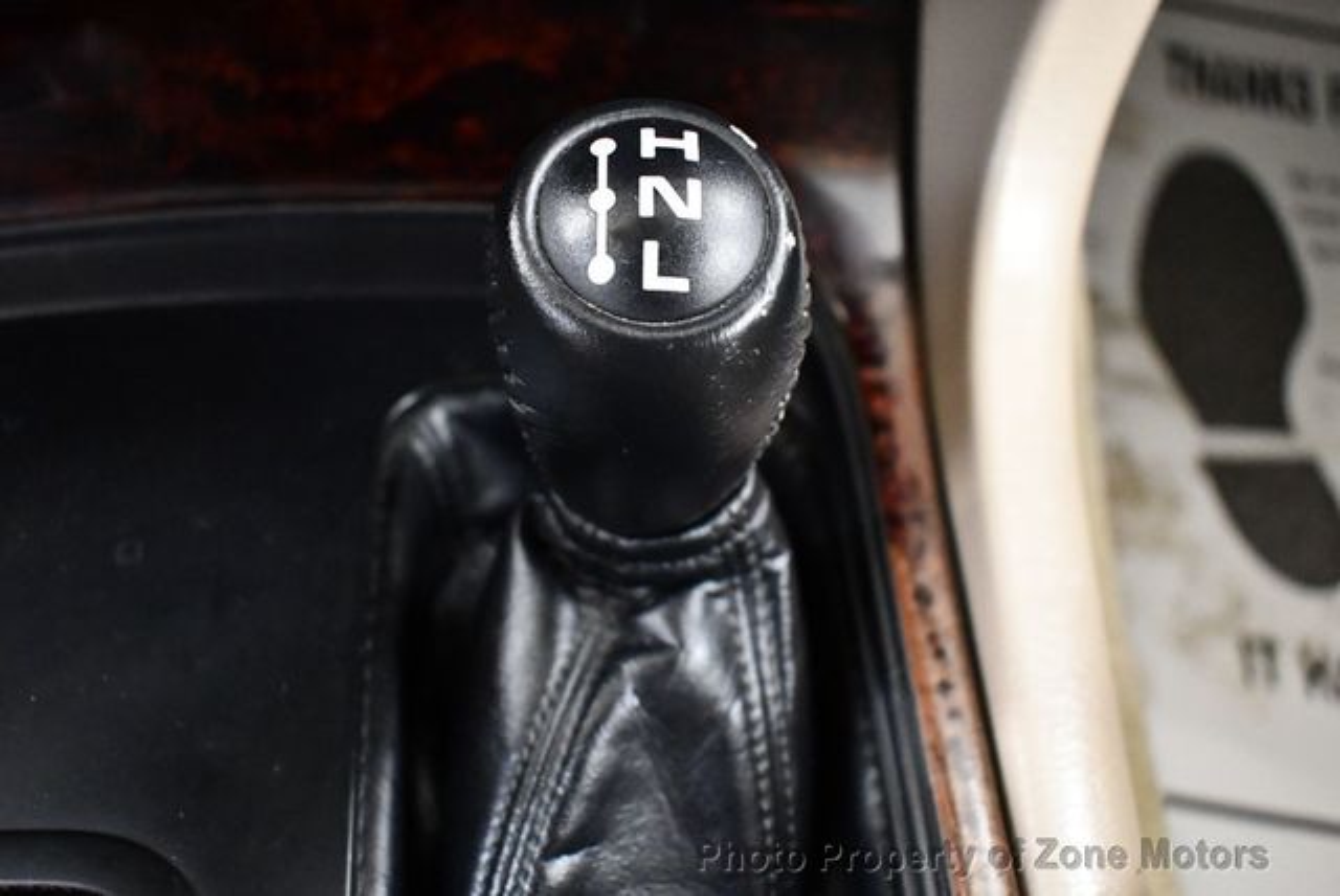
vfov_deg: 36.9
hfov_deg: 53.1
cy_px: 448
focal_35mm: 36
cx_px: 670
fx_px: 1341
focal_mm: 18
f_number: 3.5
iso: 5600
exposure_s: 1/60
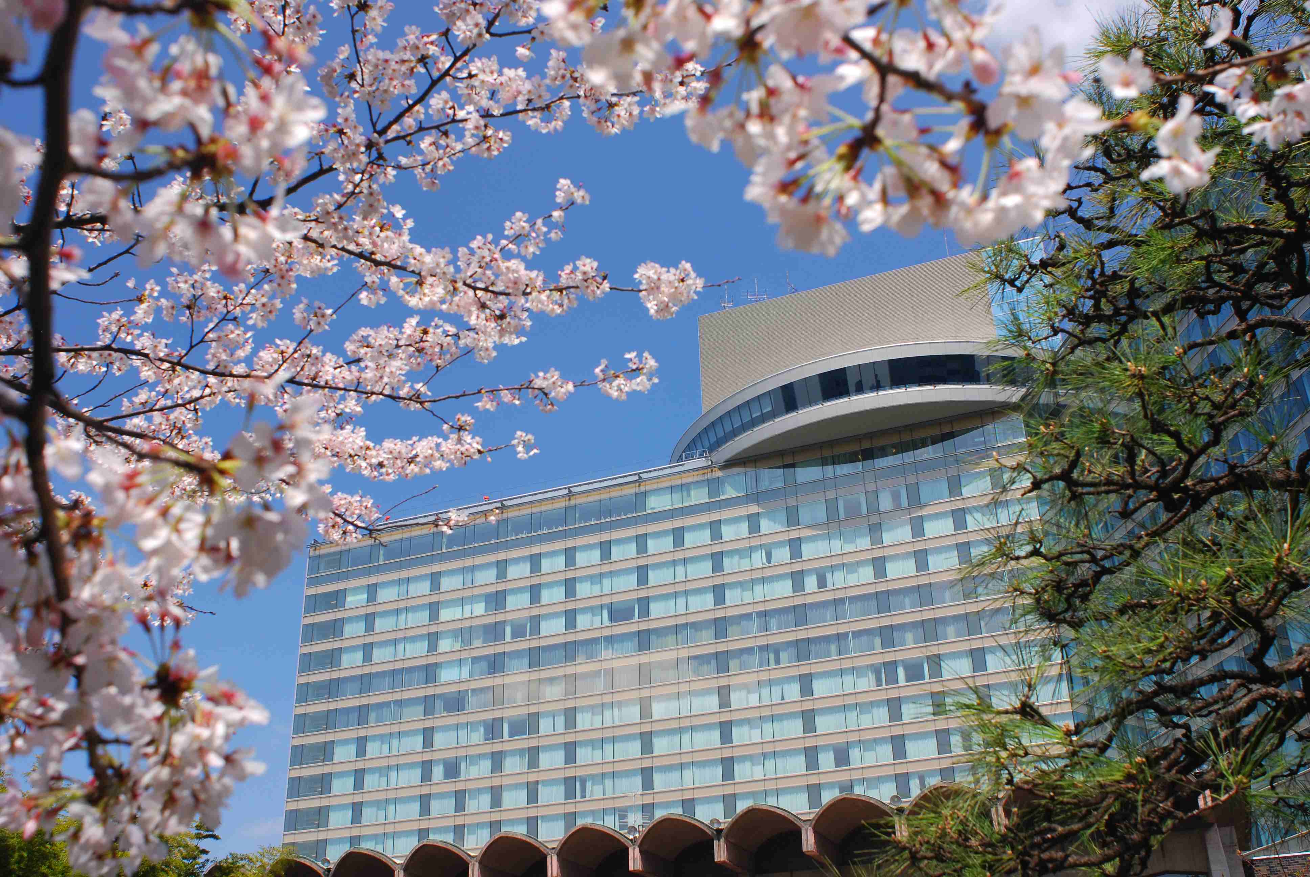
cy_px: 438
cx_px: 655
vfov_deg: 37.0
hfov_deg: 53.1
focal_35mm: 36
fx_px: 1312
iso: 200
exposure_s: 1/80
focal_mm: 24
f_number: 10
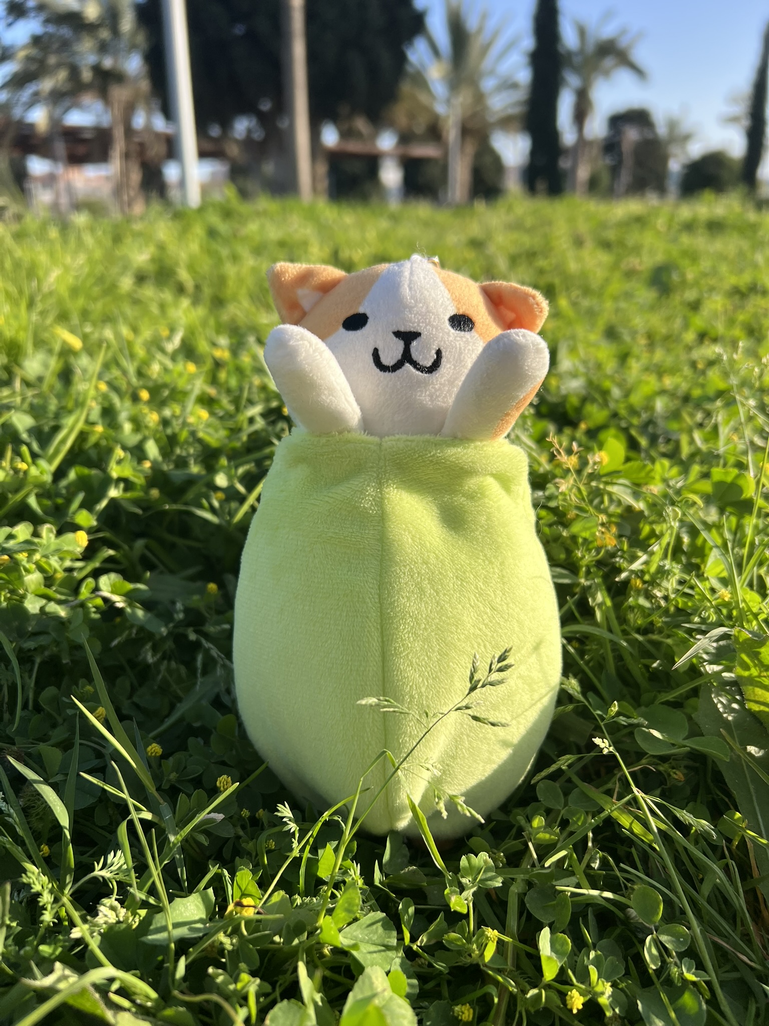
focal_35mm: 26
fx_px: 770
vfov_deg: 67.3
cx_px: 384
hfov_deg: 53.1
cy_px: 513
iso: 50
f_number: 1.5
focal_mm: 5.7
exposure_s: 1/1808
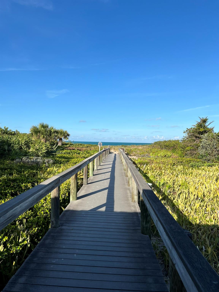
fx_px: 219
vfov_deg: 67.3
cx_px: 110
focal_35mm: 26
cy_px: 146
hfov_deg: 53.1
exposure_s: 1/3968
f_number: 1.5
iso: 50
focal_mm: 5.7
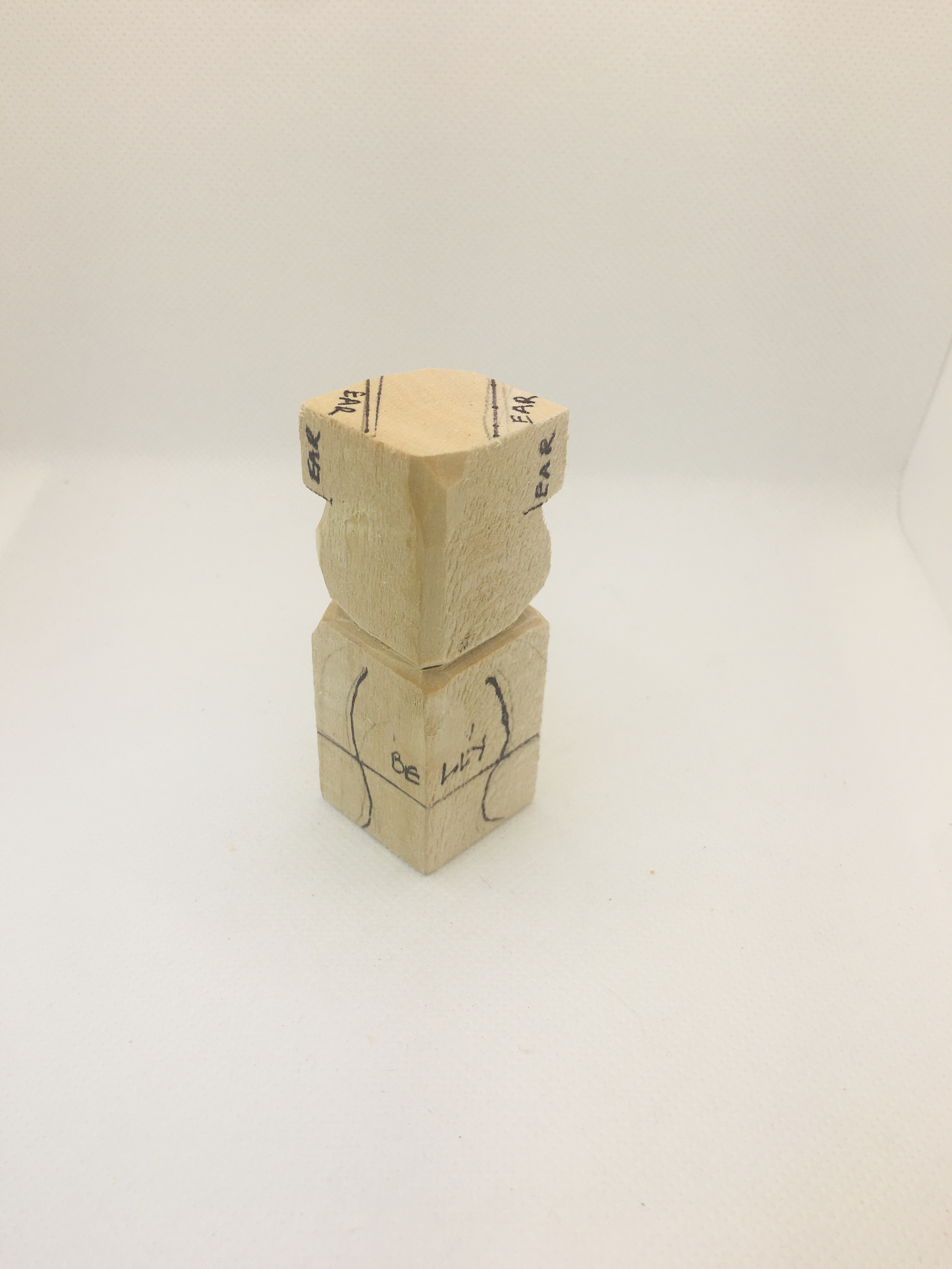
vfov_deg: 61.7
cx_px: 476
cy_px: 634
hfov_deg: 48.2
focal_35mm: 29
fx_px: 1063
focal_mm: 4.15
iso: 25
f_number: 2.2
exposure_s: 1/587
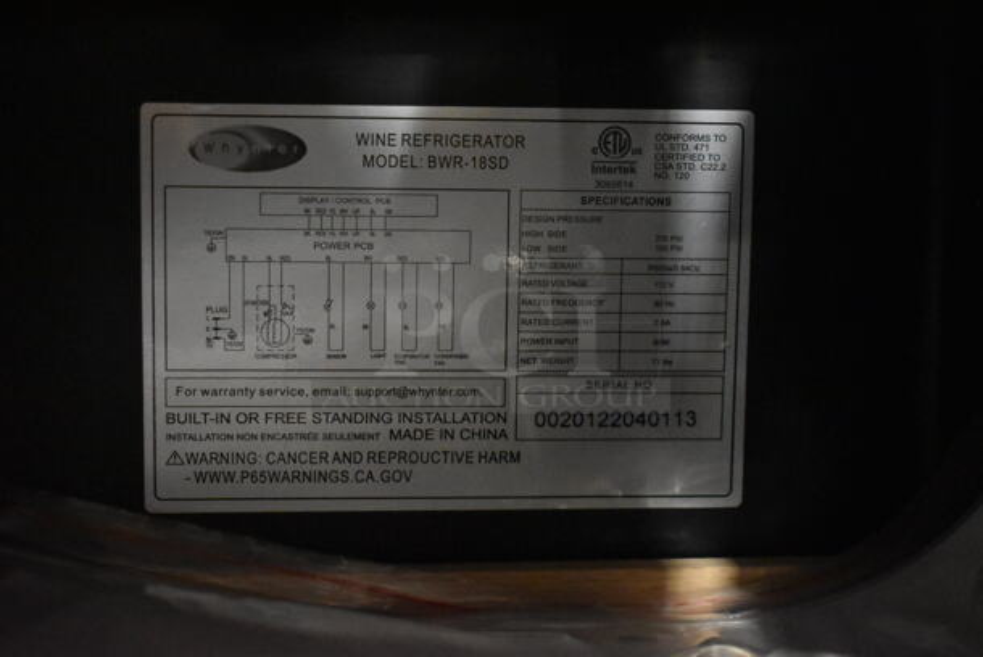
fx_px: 1722
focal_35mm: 63
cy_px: 328
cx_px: 492
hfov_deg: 31.9
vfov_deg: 21.6
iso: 9000
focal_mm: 42
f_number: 5
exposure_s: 1/60
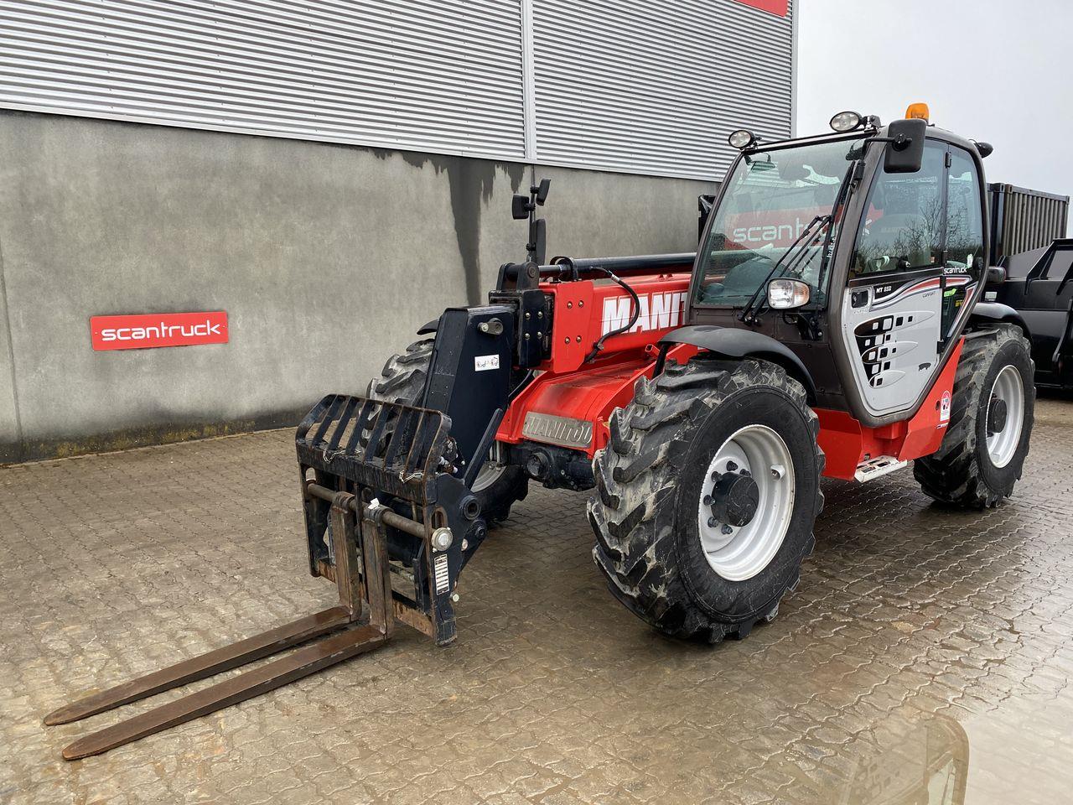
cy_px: 402
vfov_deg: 53.1
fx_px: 806
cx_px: 536
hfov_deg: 67.3
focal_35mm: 26
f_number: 1.8
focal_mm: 4.25
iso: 100
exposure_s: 1/121
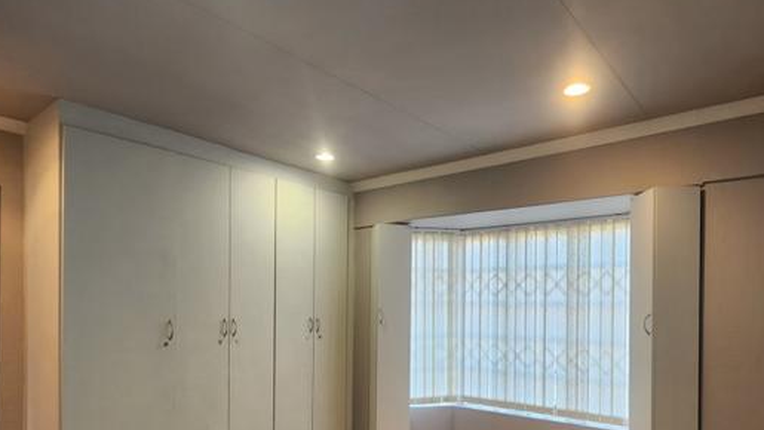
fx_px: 446
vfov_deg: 50.0
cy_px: 308
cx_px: 408
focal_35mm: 22
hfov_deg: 81.1
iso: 200
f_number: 2.2
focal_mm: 2.2
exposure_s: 1/50
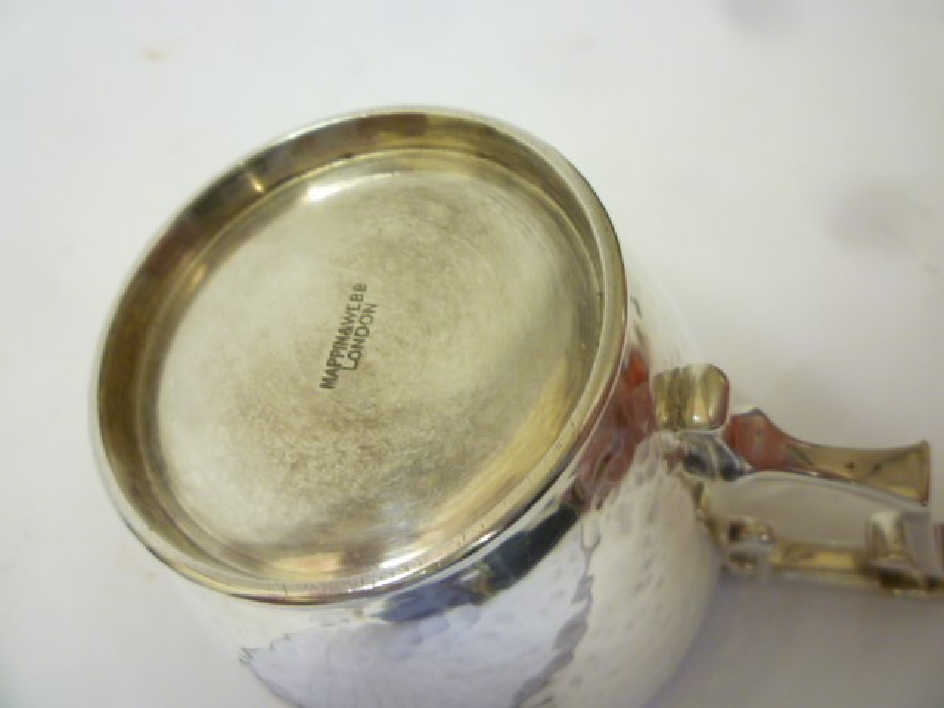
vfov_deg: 48.2
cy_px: 354
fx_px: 791
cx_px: 472
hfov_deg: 61.7
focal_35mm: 29
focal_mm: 5.2
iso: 250
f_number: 3.3
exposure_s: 1/30
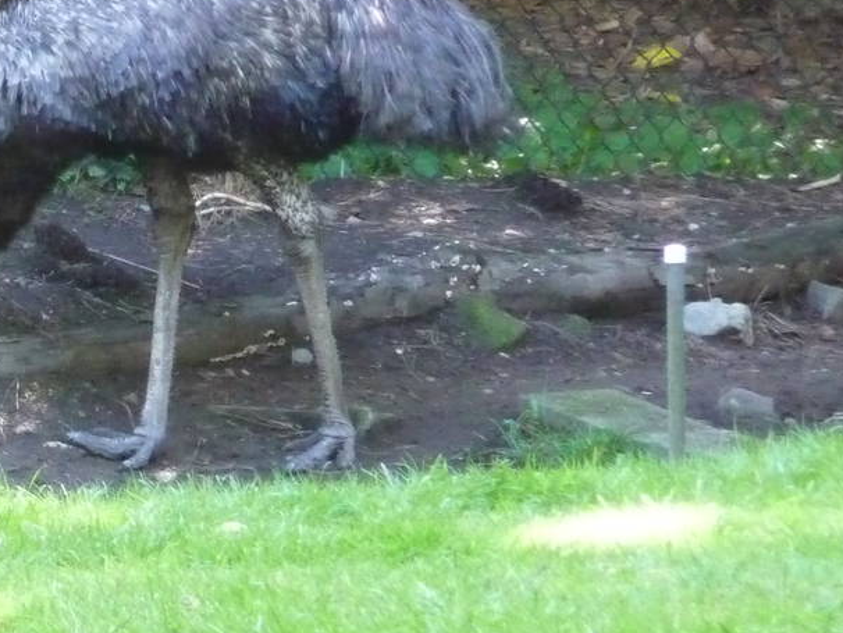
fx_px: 18004
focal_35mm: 739
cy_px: 358
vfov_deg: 2.0
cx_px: -153
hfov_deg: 2.7
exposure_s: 1/50
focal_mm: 47
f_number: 4.9
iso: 800
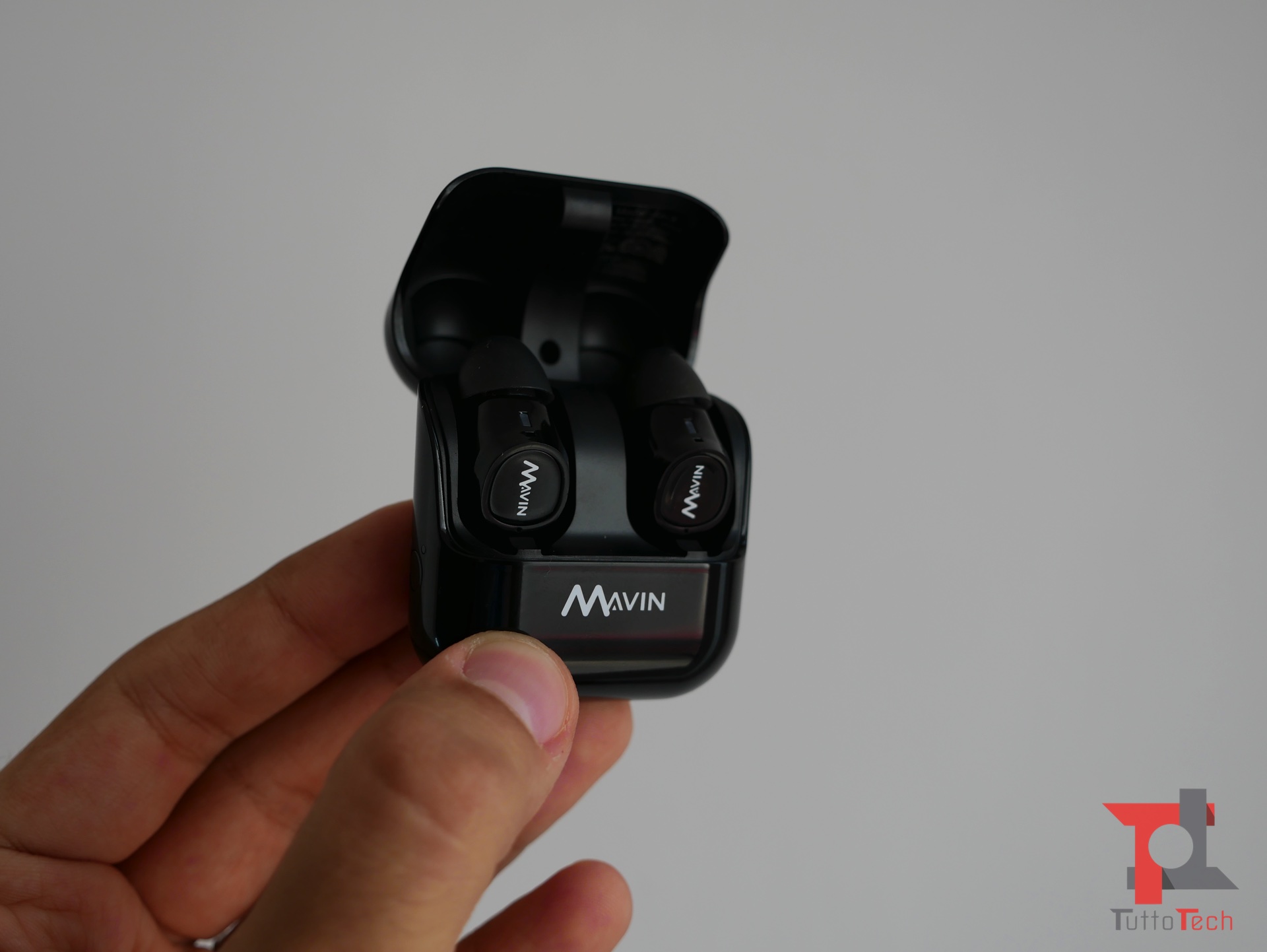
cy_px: 476
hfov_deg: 46.8
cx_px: 634
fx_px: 1465
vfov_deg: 36.0
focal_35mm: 40
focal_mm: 20
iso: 200
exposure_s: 1/125
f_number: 3.2
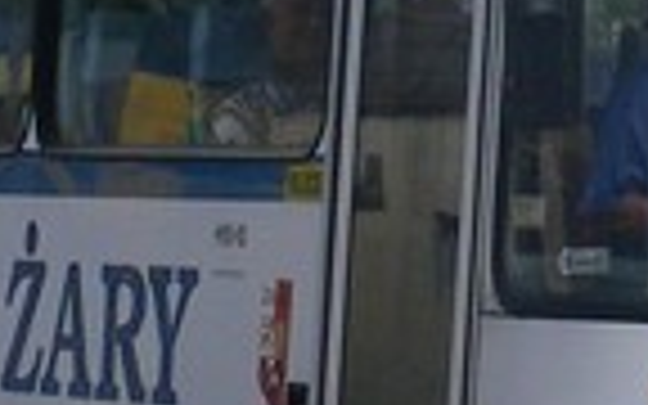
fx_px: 8212
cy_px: -29
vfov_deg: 2.8
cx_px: 572
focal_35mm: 465
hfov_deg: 4.5
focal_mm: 11.7
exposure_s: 1/301
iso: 50
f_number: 5.6
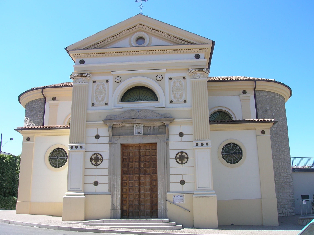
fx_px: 308
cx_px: 157
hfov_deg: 54.0
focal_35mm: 34
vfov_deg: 41.7
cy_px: 118
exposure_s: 1/193
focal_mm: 5.7
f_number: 4.9
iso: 50
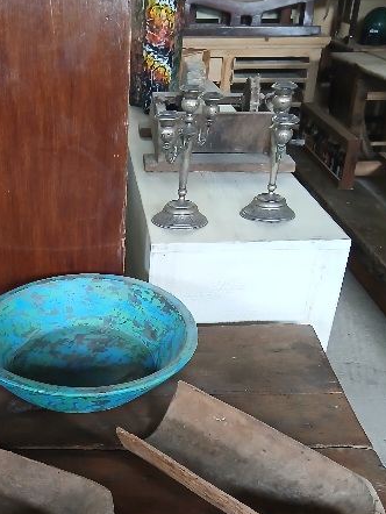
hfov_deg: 29.3
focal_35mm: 48
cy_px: 459
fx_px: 713
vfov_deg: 37.2
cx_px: 51
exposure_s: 1/50
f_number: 1.8
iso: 320
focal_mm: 3.98
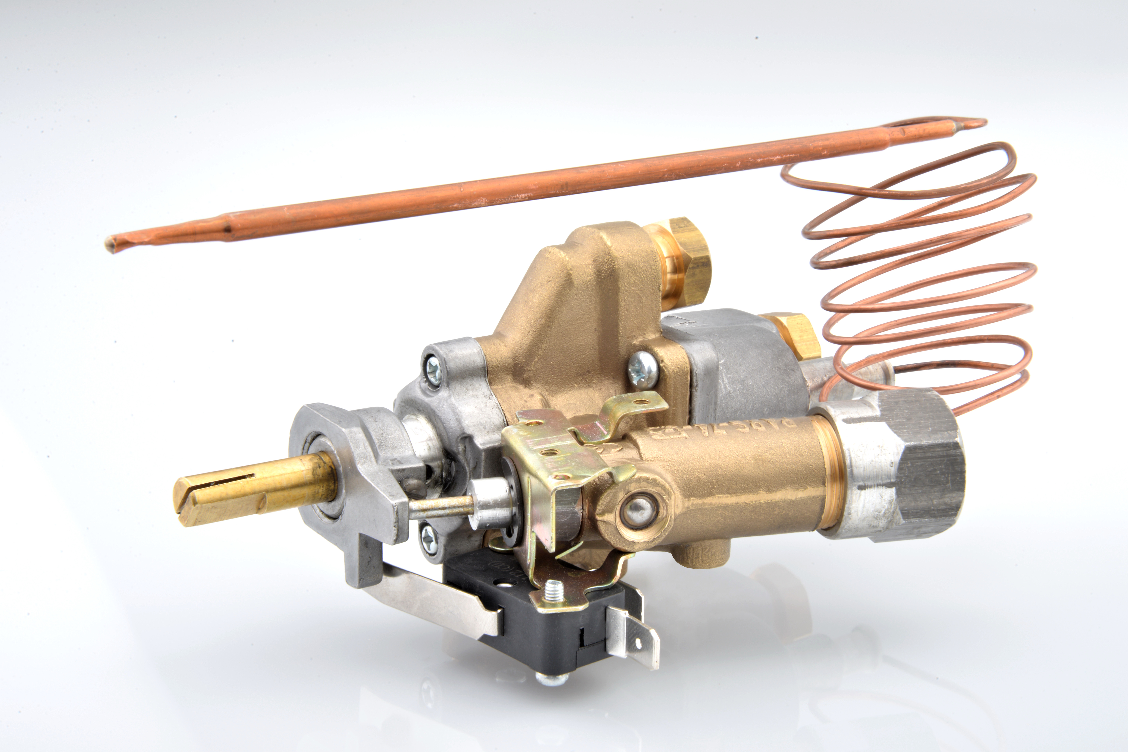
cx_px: 558
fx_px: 2695
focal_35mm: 86
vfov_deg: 15.9
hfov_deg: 23.6
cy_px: 373
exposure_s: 1/125
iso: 100
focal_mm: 85
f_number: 32
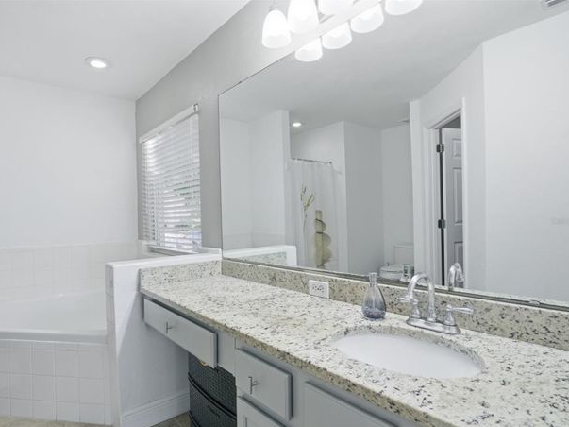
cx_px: 255
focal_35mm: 19
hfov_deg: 85.7
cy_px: 221
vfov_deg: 69.9
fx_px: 305
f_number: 8
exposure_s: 1/100
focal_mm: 11
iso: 200
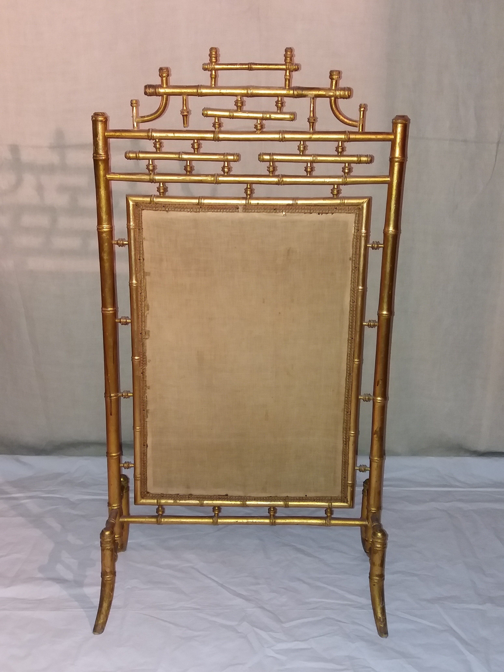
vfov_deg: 63.4
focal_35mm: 28
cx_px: 252
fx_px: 544
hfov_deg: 49.7
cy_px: 336
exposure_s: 1/15
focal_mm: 3.7
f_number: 1.9
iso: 160
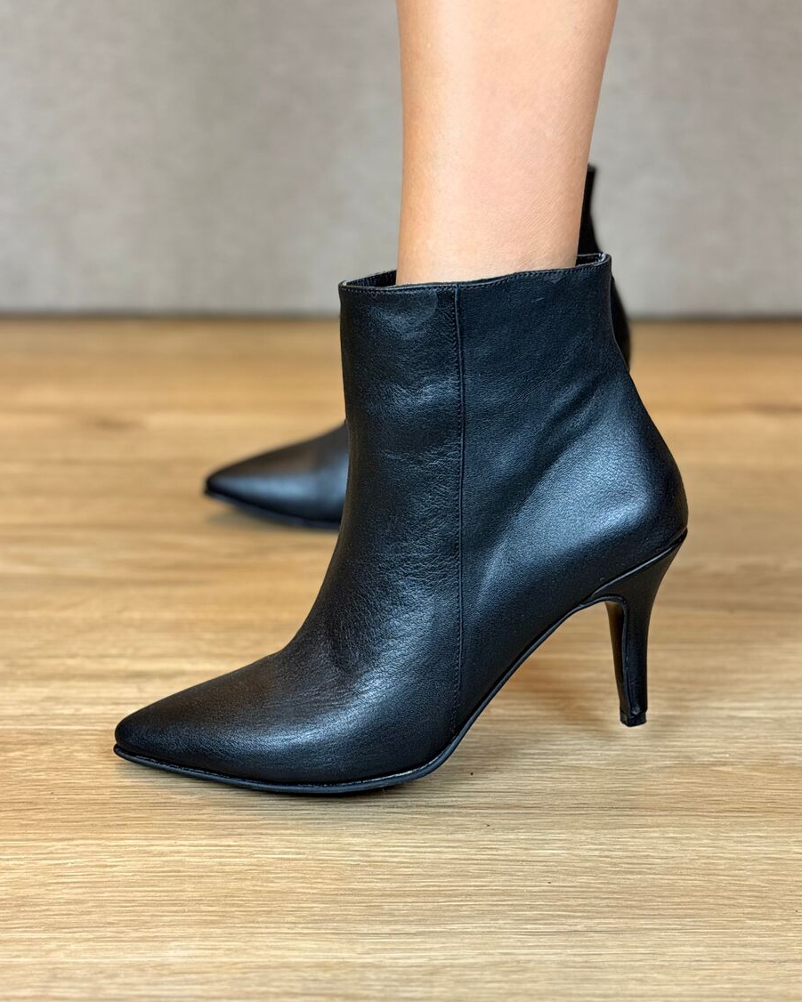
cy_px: 532
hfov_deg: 27.6
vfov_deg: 34.1
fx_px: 1632
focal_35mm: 55
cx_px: 404
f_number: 1.6
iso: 64
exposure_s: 1/50
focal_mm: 5.96
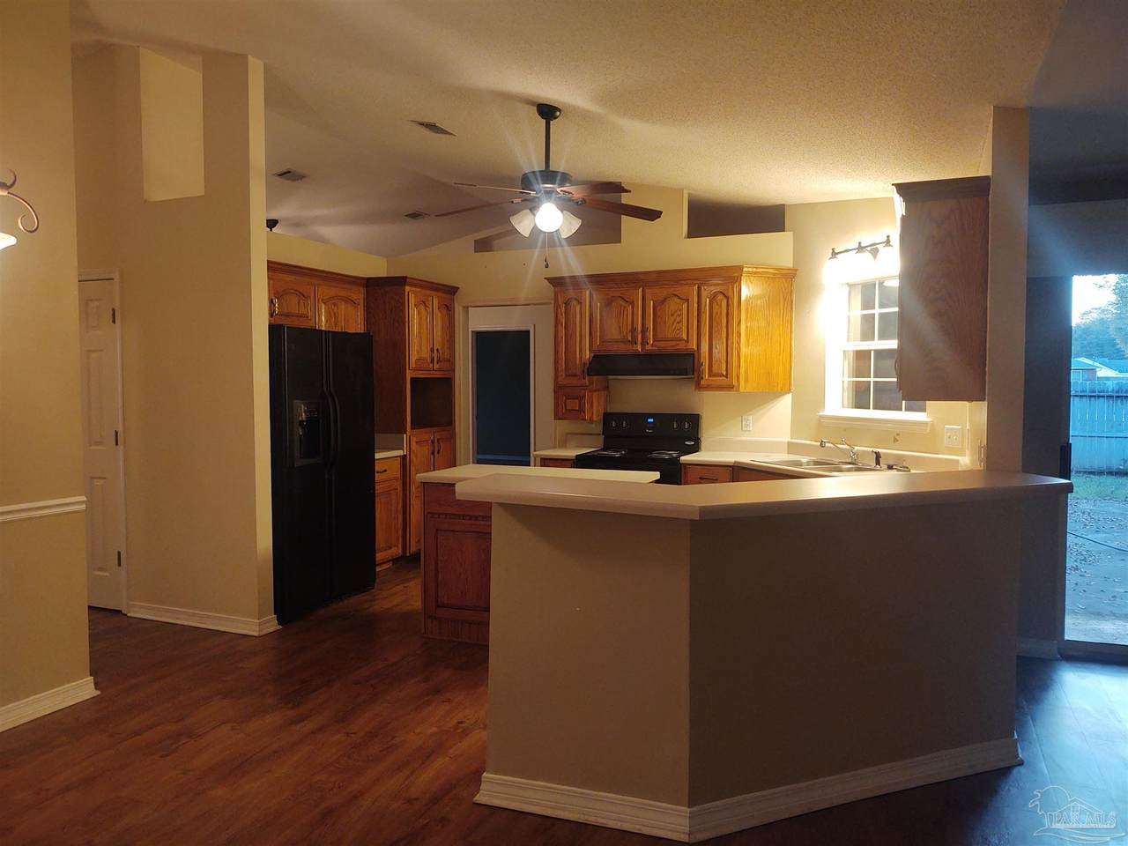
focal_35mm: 27
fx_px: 880
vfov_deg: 51.4
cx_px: 564
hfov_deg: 65.3
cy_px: 423
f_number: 1.7
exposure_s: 1/50
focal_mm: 4.75
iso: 138
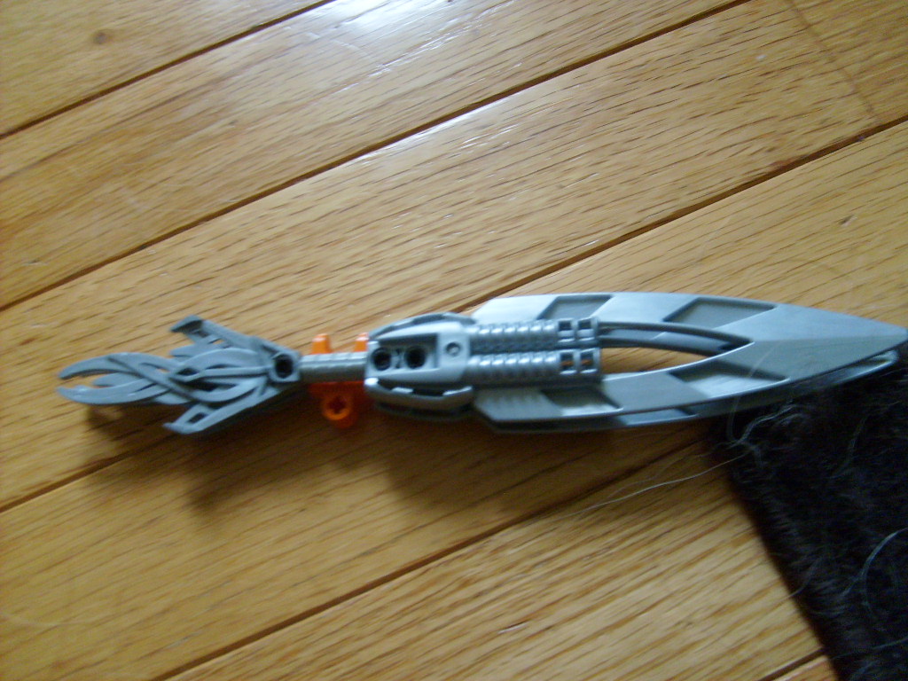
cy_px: 340
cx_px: 454
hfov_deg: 52.6
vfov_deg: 40.7
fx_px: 918
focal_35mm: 35
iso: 200
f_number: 2.8
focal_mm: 5.8
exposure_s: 1/10
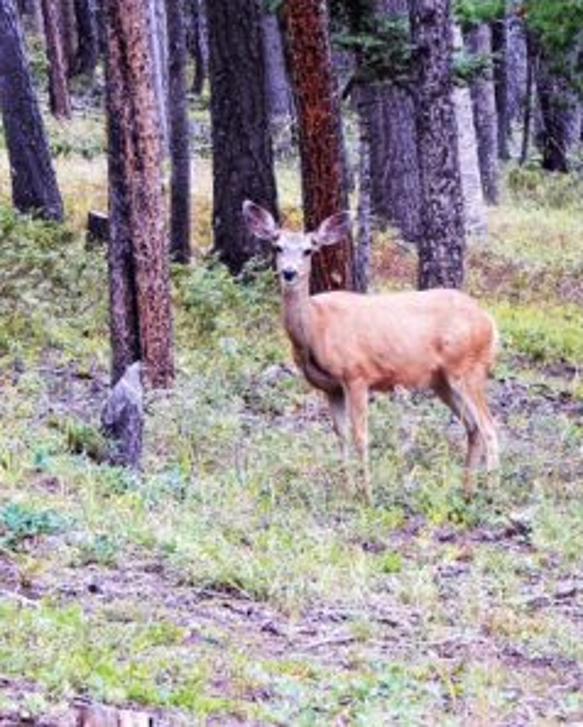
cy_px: 362
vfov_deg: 9.2
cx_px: 350
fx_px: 4525
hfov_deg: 7.4
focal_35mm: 210
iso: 250
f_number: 5.1
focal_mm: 28.7
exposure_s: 1/30
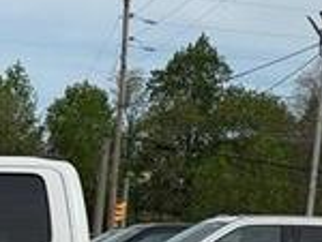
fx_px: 1500
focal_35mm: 161
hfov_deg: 11.9
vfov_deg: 9.0
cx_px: -99
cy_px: 356
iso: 64
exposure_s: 1/5848
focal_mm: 6.76
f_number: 1.78
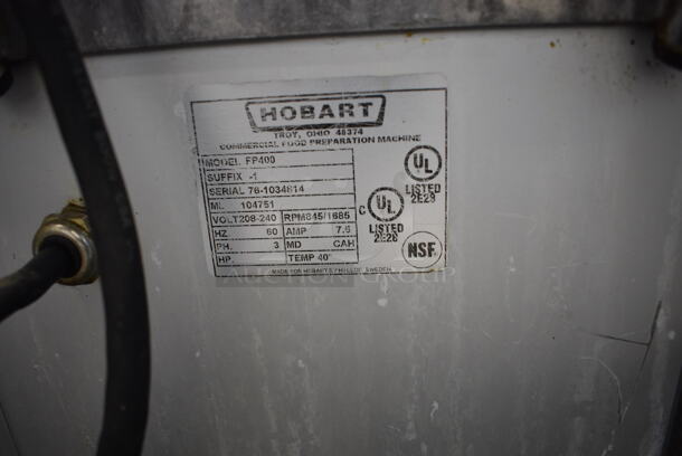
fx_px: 512
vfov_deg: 48.0
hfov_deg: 67.3
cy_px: 228
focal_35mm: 27
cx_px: 341
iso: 900
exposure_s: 1/60
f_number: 4
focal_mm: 18
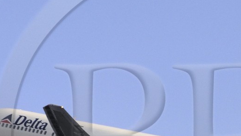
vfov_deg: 1.4
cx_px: 182
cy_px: 141
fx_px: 5430
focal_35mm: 850
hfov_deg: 2.5
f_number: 5
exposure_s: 1/250
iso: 100
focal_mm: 175
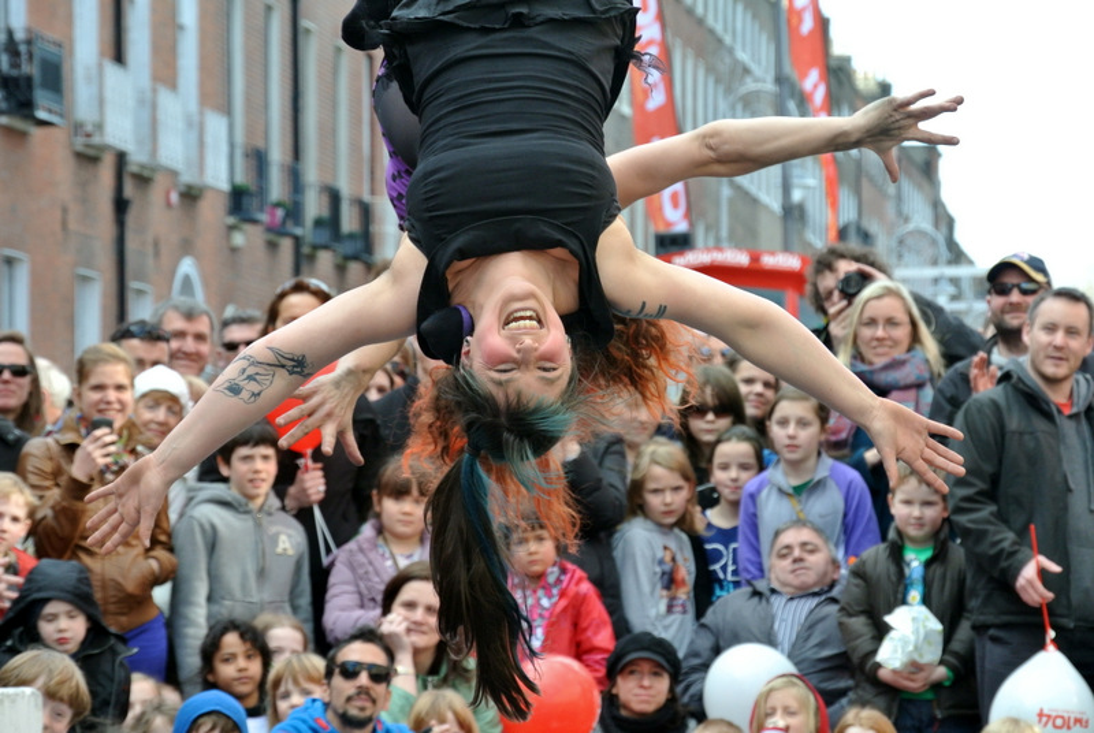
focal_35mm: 200
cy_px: 366
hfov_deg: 10.3
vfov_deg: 6.9
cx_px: 547
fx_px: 6087
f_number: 5.6
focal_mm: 74.3
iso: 400
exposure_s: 1/250
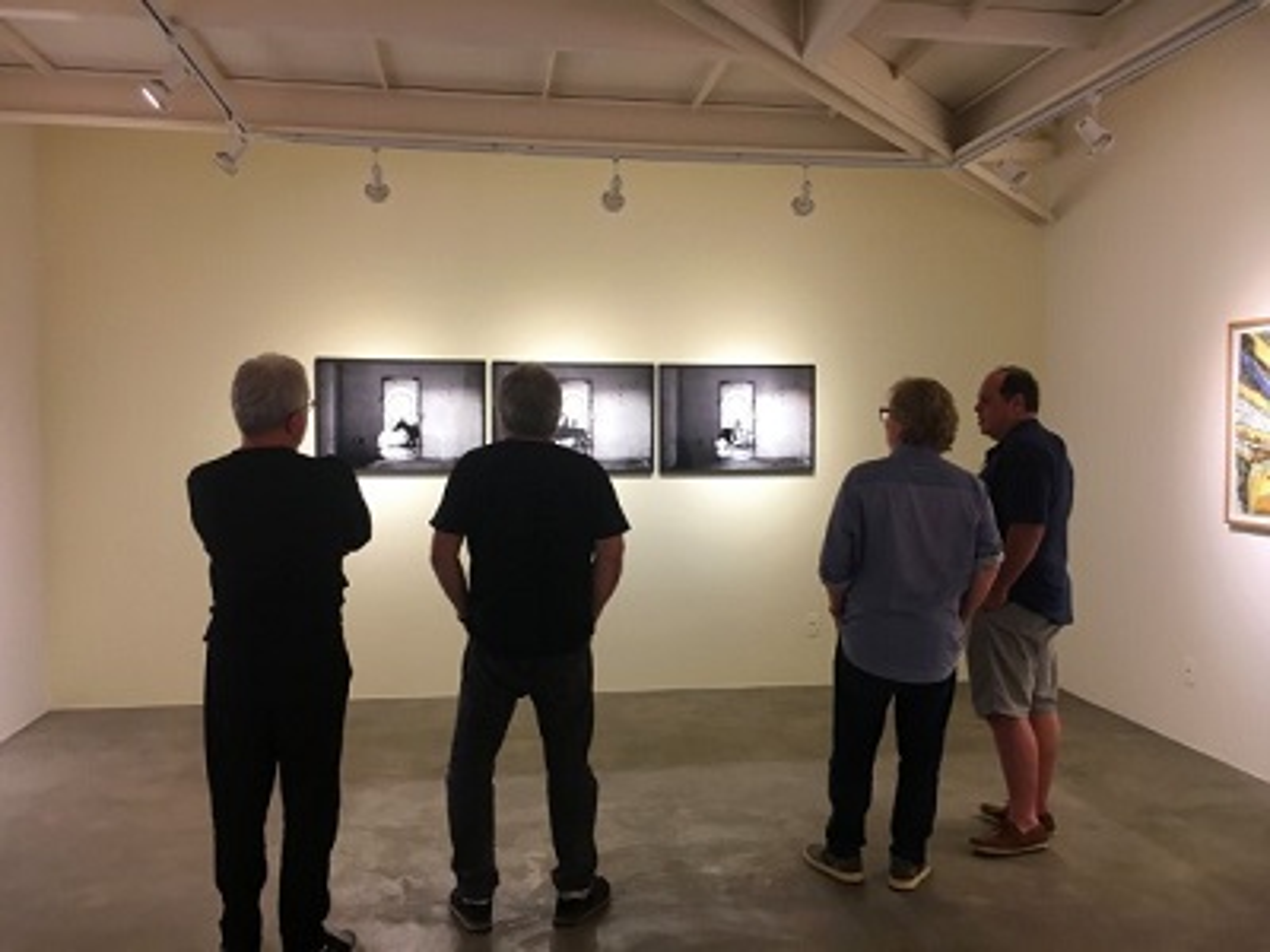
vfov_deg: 48.2
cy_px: 476
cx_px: 635
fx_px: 1064
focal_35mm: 29
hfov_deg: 61.7
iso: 64
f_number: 2.2
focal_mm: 4.15
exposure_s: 1/30
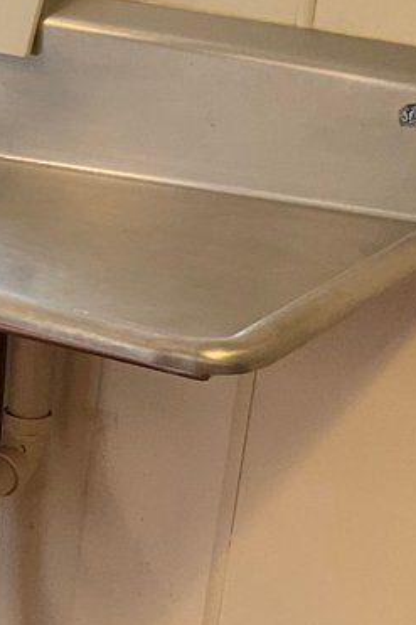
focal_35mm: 123
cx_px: -617
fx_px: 2134
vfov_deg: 16.7
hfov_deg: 9.7
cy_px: 294
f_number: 1.8
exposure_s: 1/60
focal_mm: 3
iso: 50
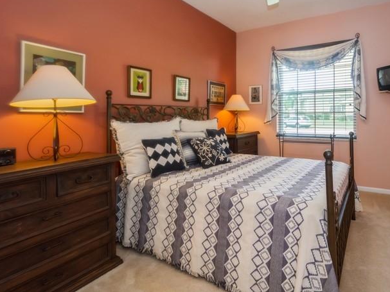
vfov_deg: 68.2
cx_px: 253
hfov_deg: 82.4
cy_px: 122
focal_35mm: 19
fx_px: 214
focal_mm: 10
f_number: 4
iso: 400
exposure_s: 1/60
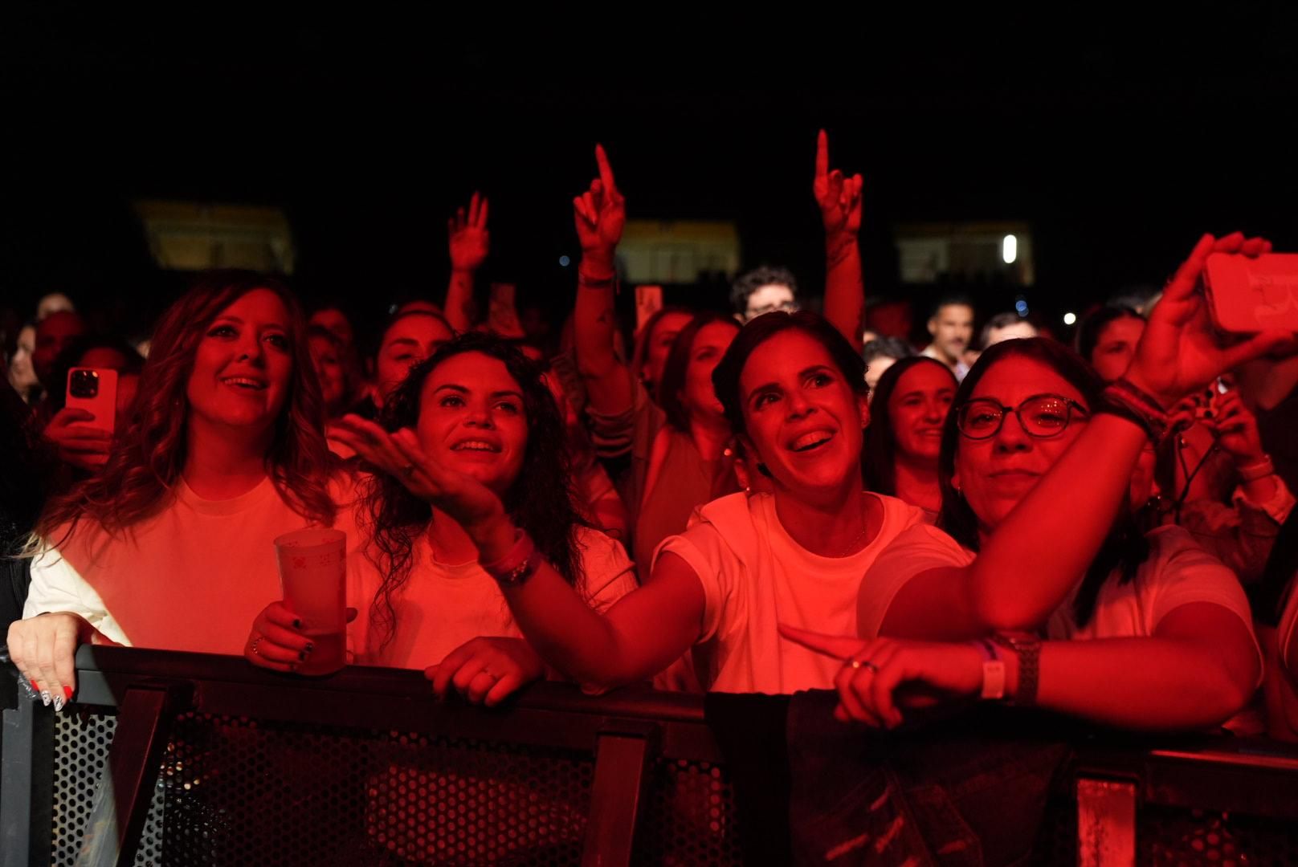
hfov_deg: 50.7
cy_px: 434
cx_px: 649
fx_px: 1371
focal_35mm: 38
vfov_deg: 35.1
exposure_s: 1/800
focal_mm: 38
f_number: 2.8
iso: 3200
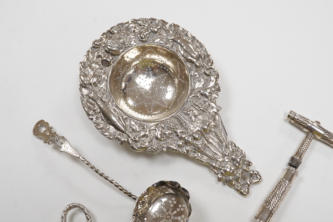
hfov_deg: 43.6
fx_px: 416
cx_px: 166
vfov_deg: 29.9
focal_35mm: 45
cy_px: 111
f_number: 18
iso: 2500
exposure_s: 1/100
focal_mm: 30
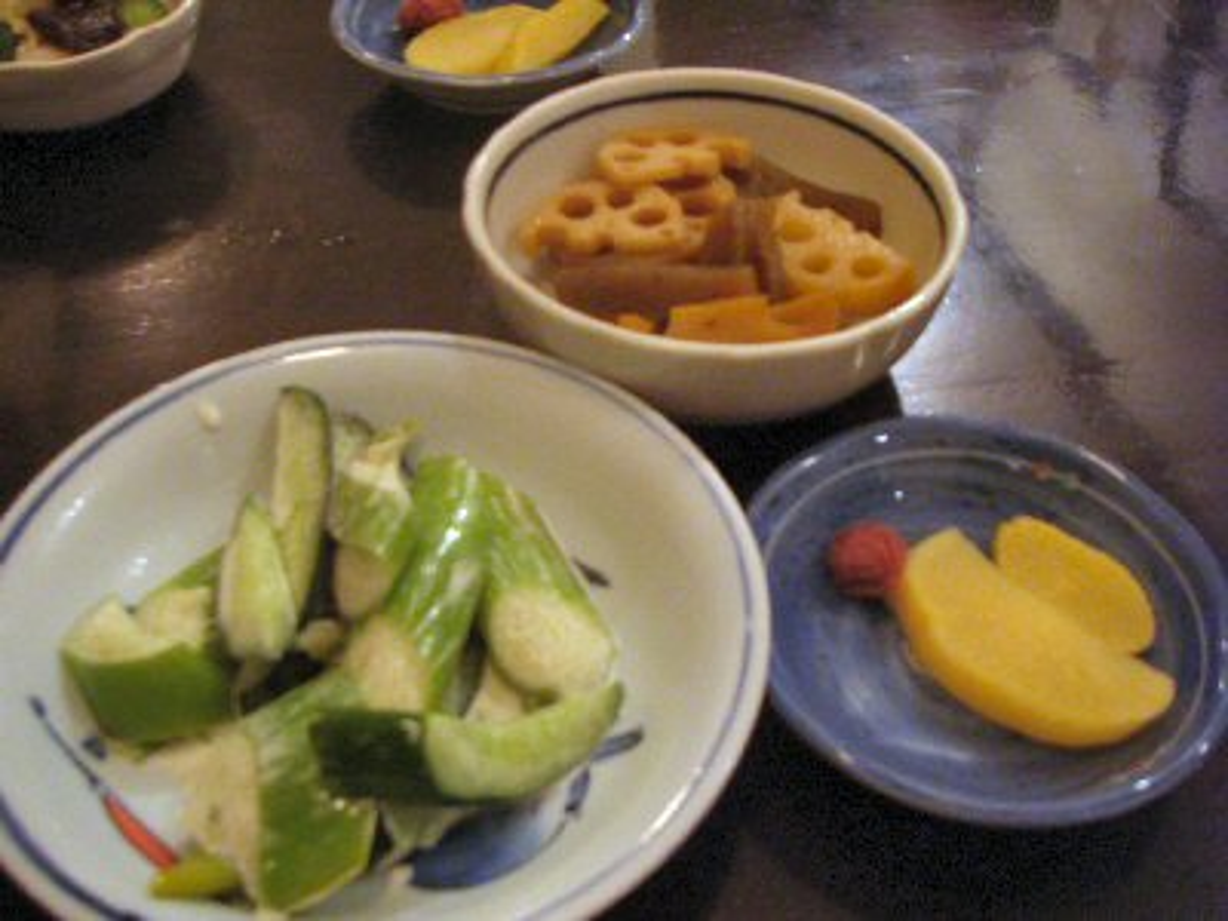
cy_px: 460
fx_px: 1348
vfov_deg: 37.7
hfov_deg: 49.0
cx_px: 614
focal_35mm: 38
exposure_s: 1/4
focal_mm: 6.3
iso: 320
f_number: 3.3
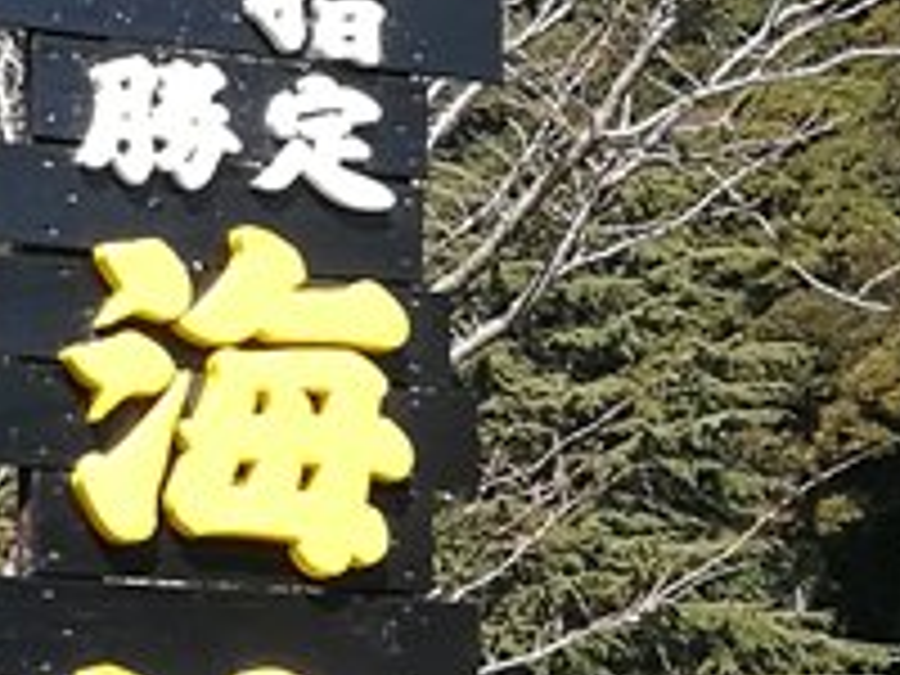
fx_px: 4498
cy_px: 778
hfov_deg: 11.0
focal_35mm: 173
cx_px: 1354
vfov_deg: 8.5
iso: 50
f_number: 2.2
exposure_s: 1/530
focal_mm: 4.5
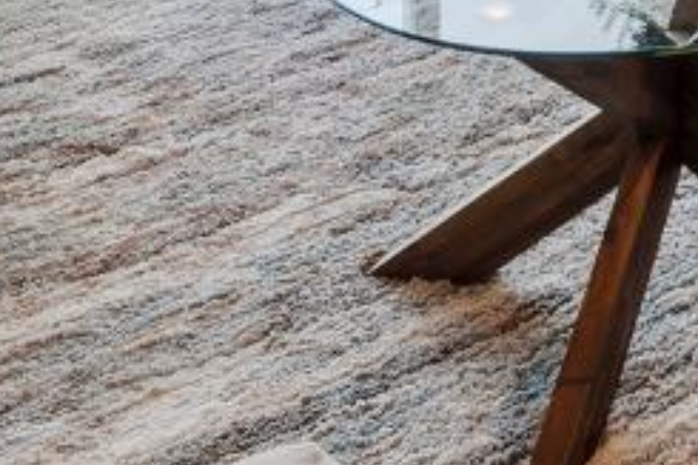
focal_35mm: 92
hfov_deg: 18.9
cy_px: -792
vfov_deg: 11.2
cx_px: 1105
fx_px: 1783
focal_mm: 15
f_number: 9
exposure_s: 1/2.5
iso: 250
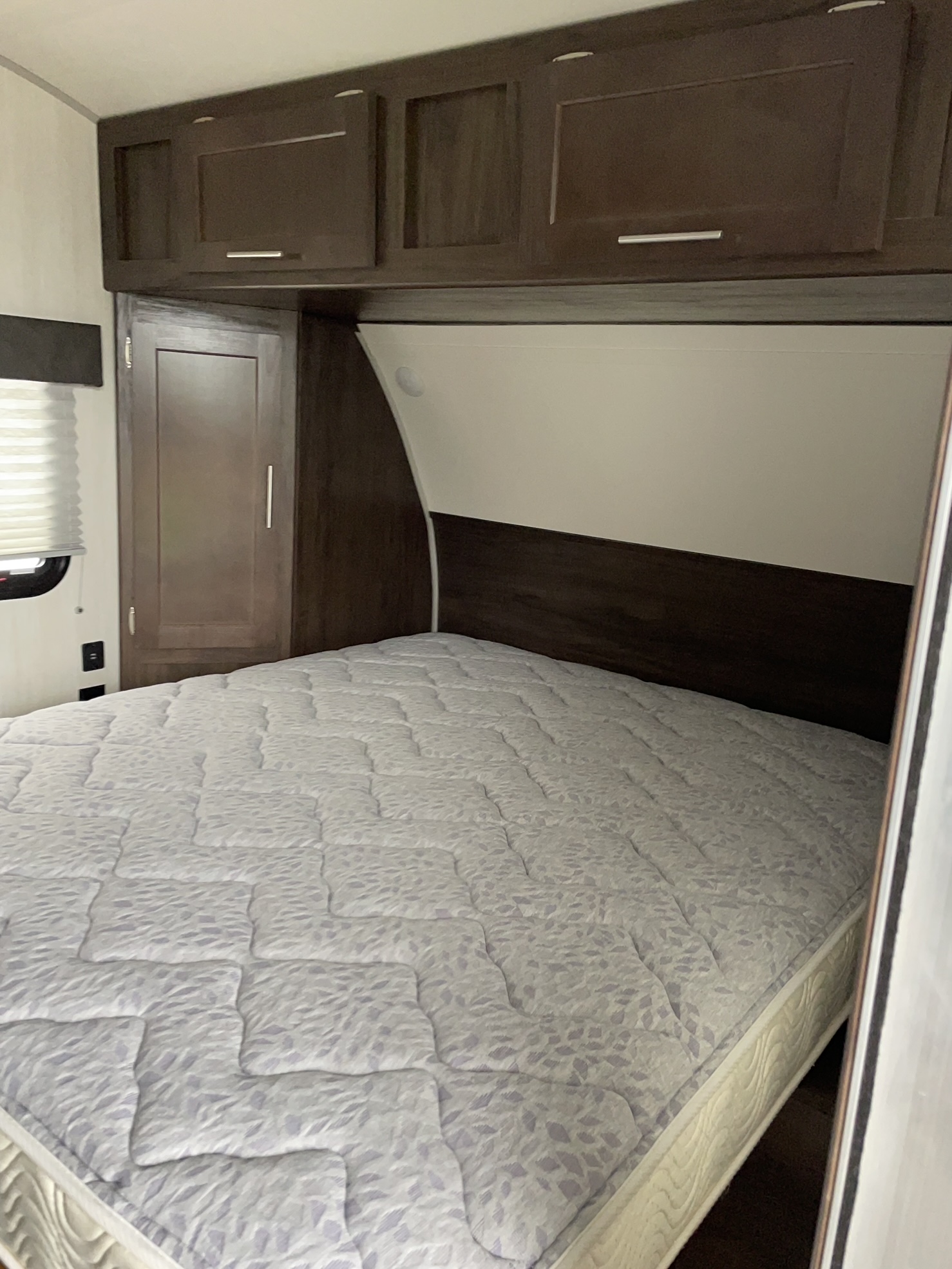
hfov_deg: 53.1
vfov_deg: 67.3
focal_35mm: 26
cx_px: 476
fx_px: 953
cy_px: 634
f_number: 1.6
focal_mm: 4.2
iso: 500
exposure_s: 1/100
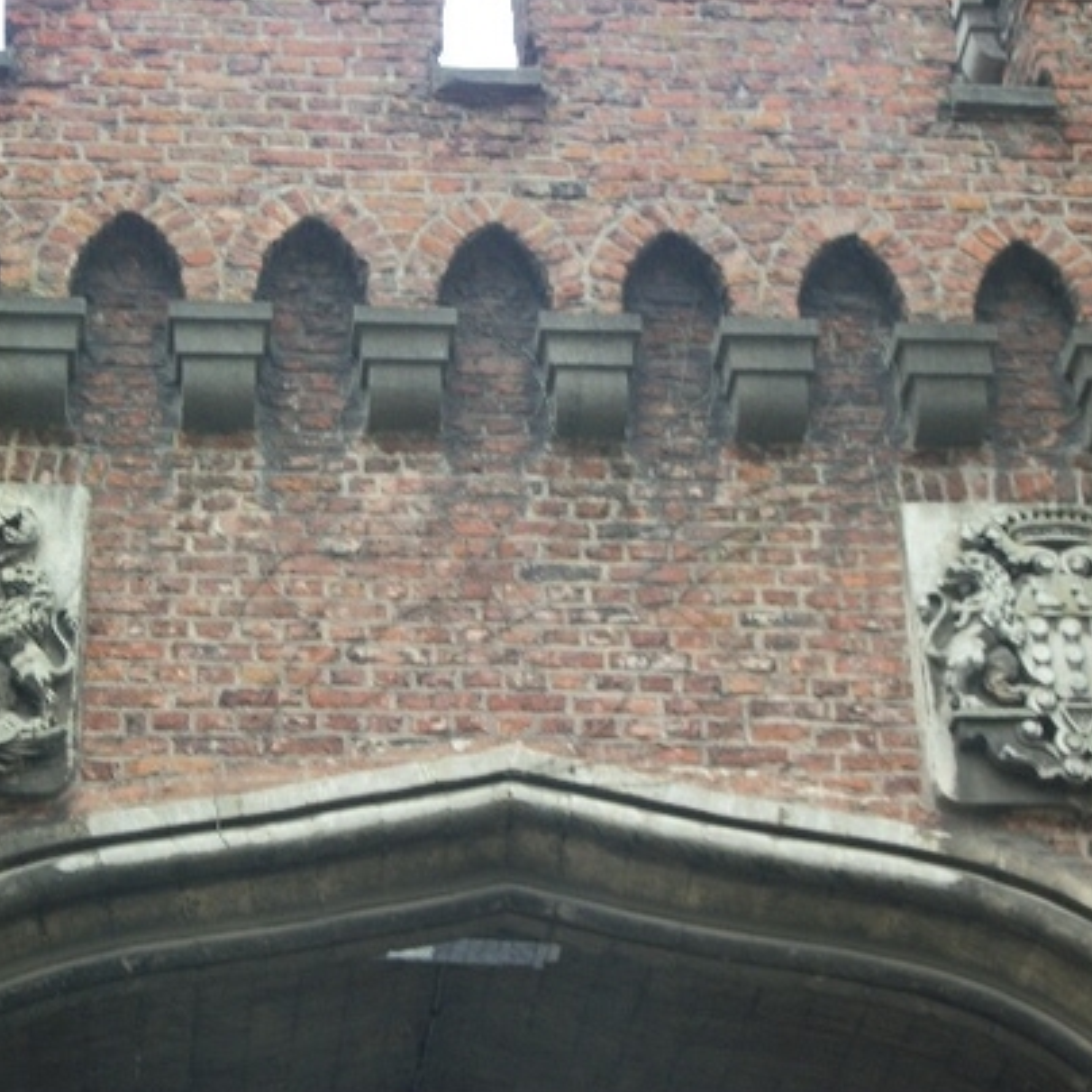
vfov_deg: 17.2
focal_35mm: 101
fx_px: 3605
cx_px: 514
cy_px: 492
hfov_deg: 17.2
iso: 80
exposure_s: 1/60
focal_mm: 13.7
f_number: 4.6
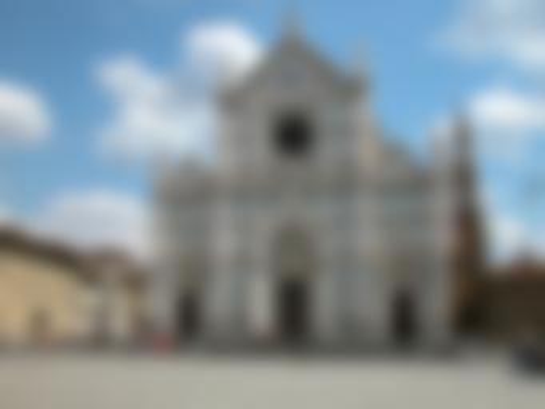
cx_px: 272
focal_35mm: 35
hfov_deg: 52.6
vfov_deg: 40.7
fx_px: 551
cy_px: 204
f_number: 7.1
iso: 100
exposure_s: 1/400
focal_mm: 8.9
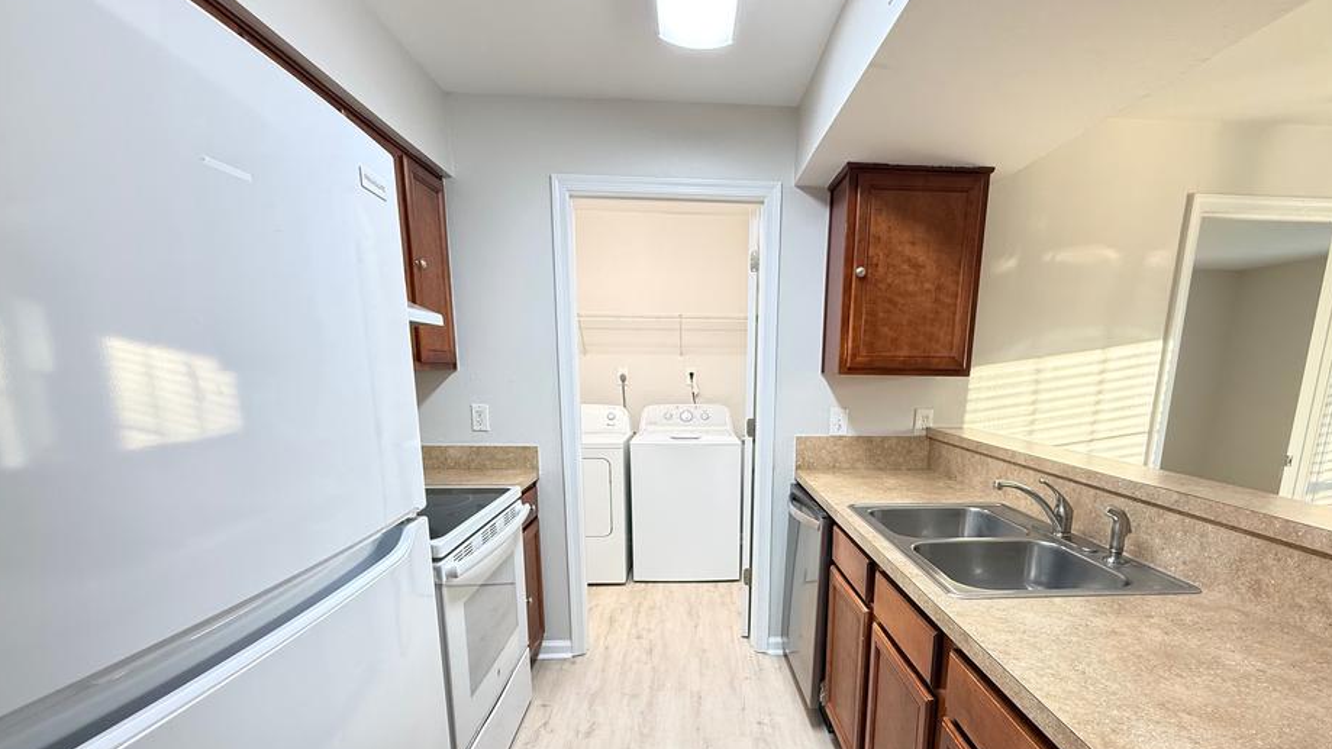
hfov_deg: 95.7
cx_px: 725
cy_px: 487
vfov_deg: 62.6
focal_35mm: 17
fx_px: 600
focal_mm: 2.22
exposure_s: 1/120
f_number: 2.2
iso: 320
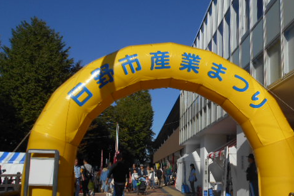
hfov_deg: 51.5
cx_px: 180
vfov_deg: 35.7
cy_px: 126
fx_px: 302
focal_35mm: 37
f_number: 3.2
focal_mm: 4.6
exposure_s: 1/2000
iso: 80
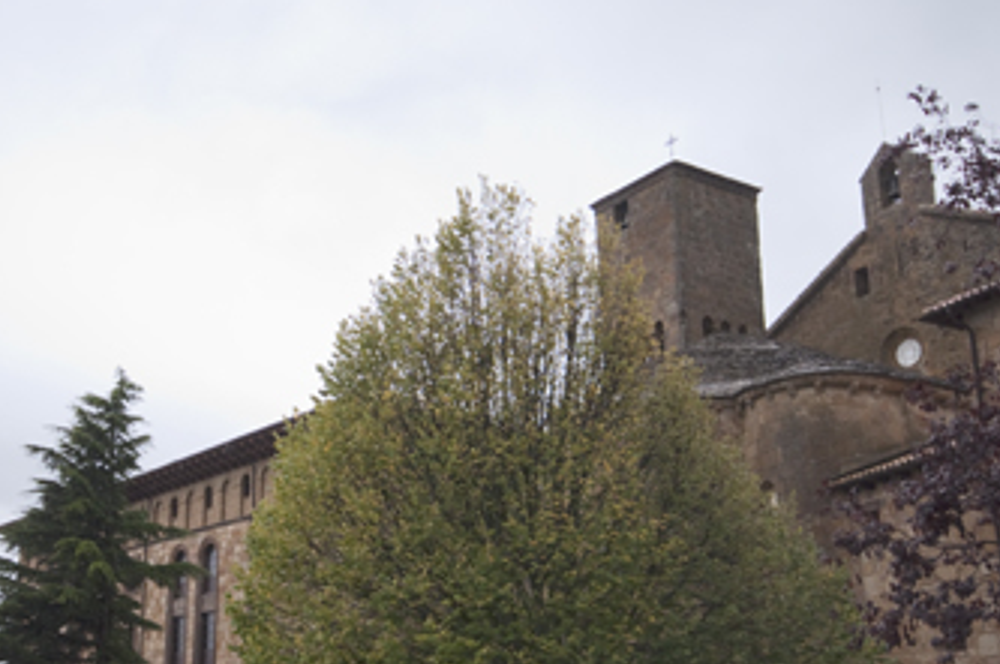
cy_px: 433
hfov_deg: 43.2
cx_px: 351
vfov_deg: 29.6
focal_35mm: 45
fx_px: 1248
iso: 200
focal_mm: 20
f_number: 5.6
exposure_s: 1/125
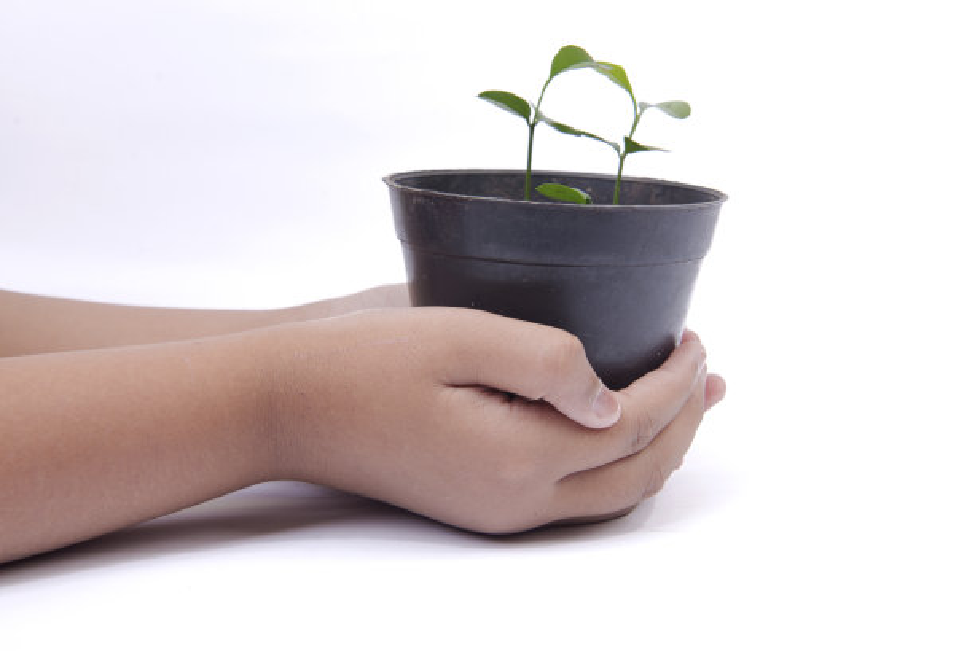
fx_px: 1301
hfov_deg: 41.1
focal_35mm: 48
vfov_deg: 28.1
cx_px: 488
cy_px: 326
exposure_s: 1/160
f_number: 8
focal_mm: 48
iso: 100
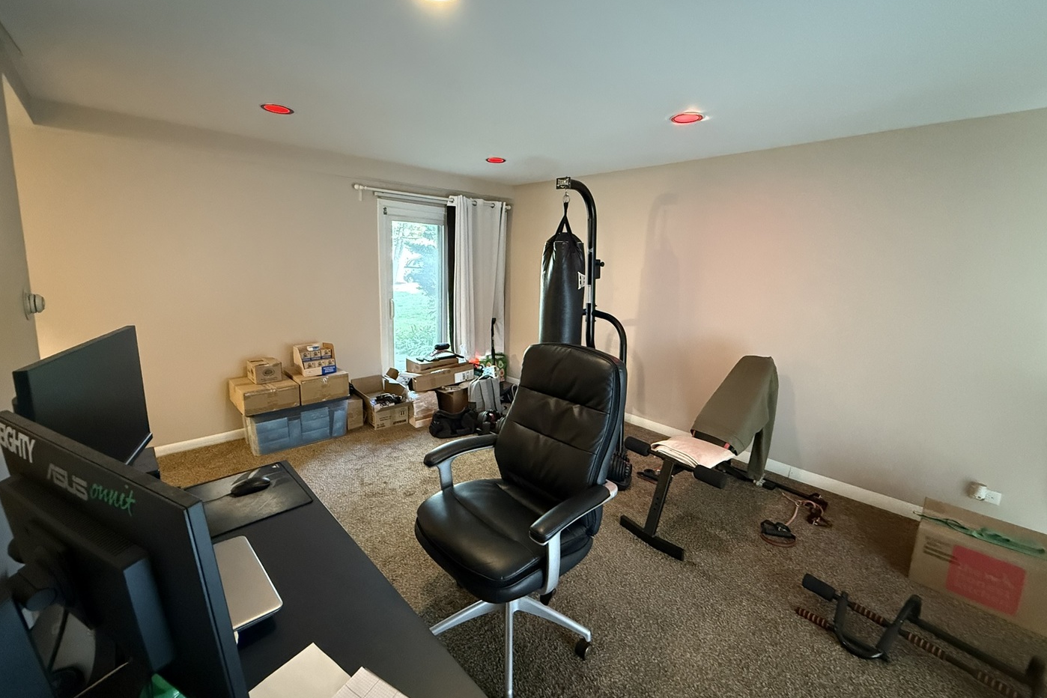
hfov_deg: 100.4
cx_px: 521
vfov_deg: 77.2
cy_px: 327
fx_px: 436
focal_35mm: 15
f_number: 2.2
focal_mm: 2.22
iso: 1000
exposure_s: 1/40
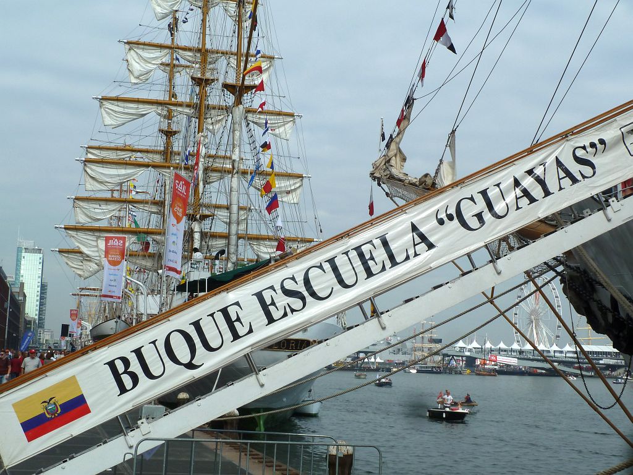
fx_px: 878
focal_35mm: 48
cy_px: 238
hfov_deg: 39.7
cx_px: 316
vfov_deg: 30.3
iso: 80
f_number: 5.6
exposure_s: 1/400
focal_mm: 7.9
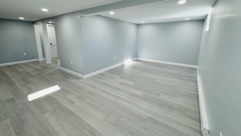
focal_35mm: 16
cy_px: 56
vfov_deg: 66.6
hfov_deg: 99.4
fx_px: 102
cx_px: 122
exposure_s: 1/120
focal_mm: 2.22
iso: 100
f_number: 2.2
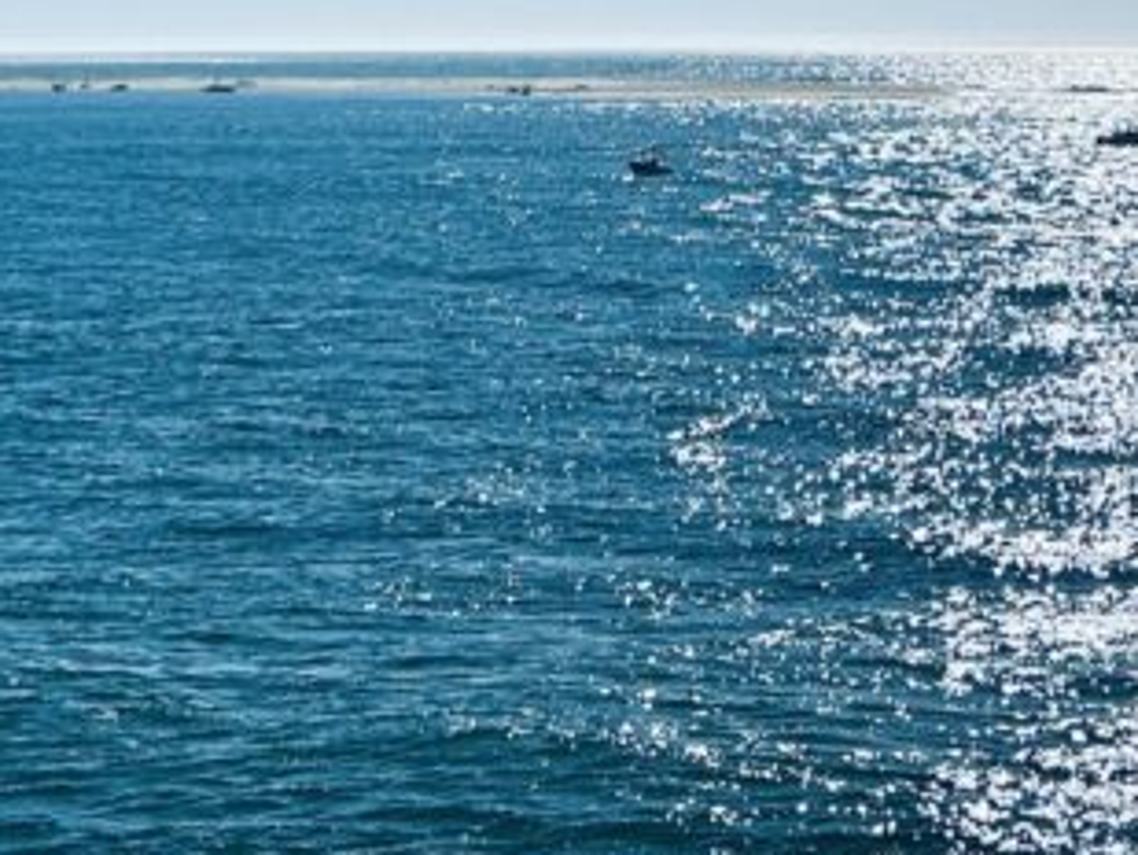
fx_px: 3322
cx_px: 1024
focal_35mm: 101
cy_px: -704
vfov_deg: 13.2
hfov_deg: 19.1
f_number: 1.5
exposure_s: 1/16393
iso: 40
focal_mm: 5.7
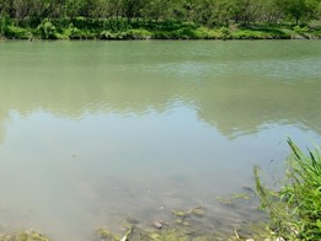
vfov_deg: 40.3
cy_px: 33
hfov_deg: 41.7
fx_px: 306
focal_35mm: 33
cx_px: -46
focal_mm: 14
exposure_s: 1/8000
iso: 2000
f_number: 6.3
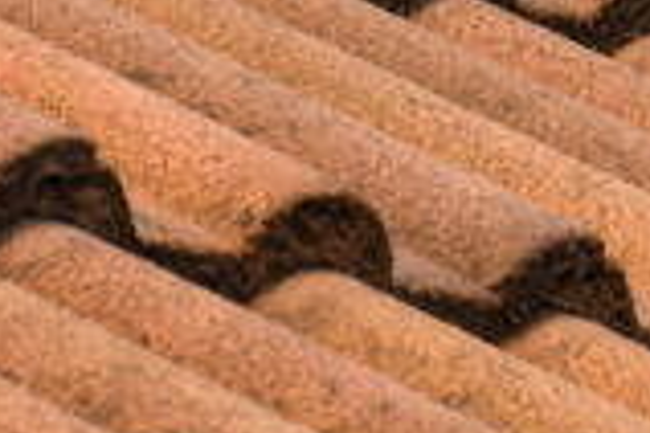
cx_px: 106
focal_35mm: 676
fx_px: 12205
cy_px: -504
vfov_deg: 2.0
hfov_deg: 3.0
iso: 100
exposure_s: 1/400
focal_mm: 70
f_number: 11
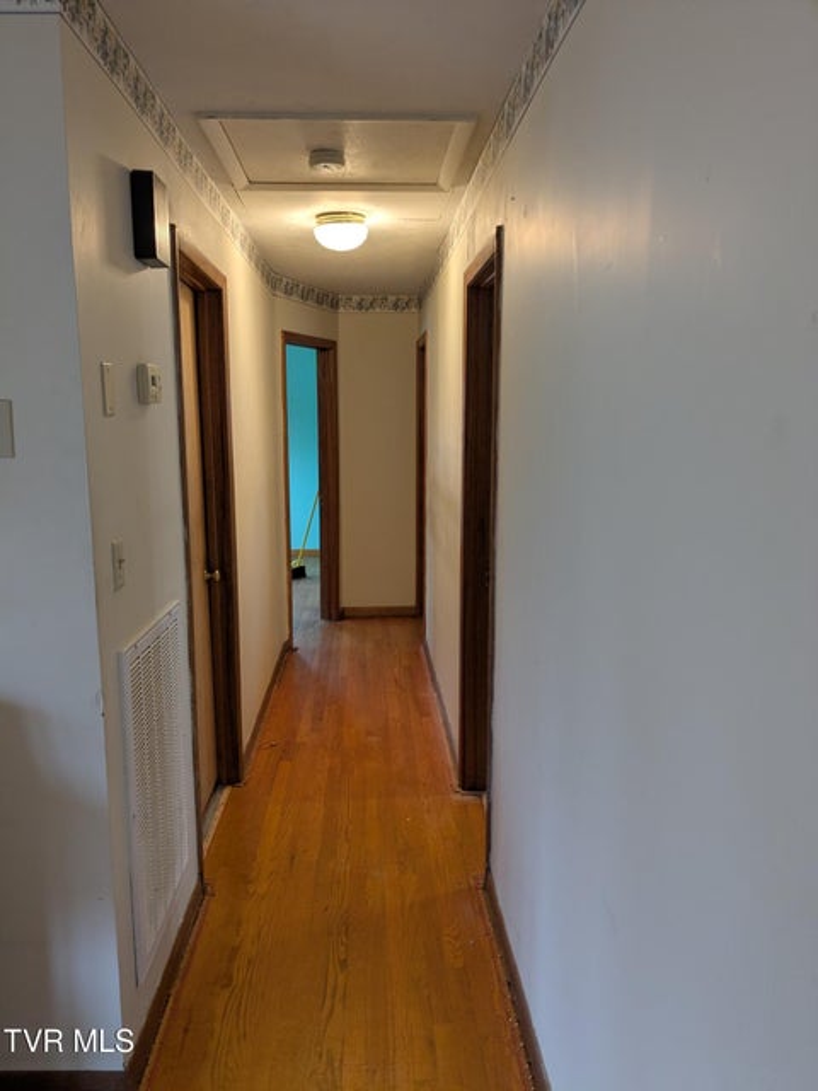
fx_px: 851
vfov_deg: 65.3
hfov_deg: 51.4
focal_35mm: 27
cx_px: 409
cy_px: 546
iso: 53
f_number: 1.73
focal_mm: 4.38
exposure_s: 1/24
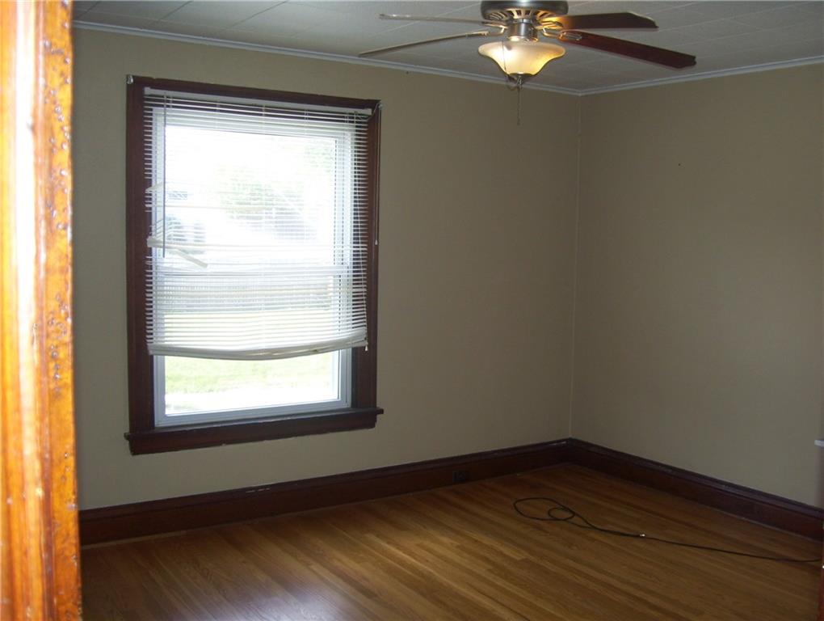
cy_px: 310
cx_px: 412
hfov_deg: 51.3
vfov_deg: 39.7
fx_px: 858
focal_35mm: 36
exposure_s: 1/60
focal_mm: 6
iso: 80
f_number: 2.7
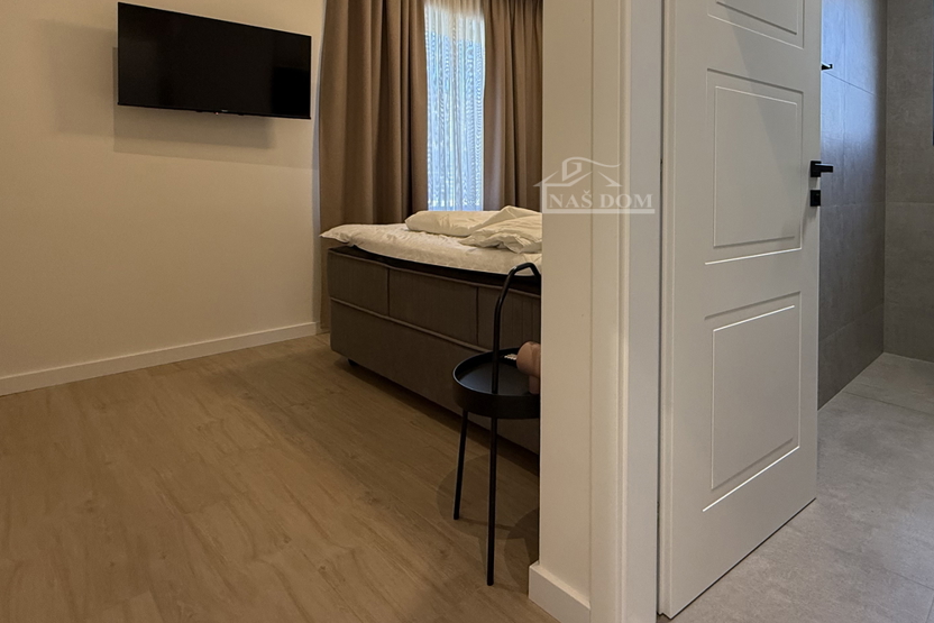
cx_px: 595
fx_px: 545
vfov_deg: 57.6
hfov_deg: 79.4
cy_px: 187
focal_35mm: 21
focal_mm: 2.22
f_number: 2.2
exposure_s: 1/100
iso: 250
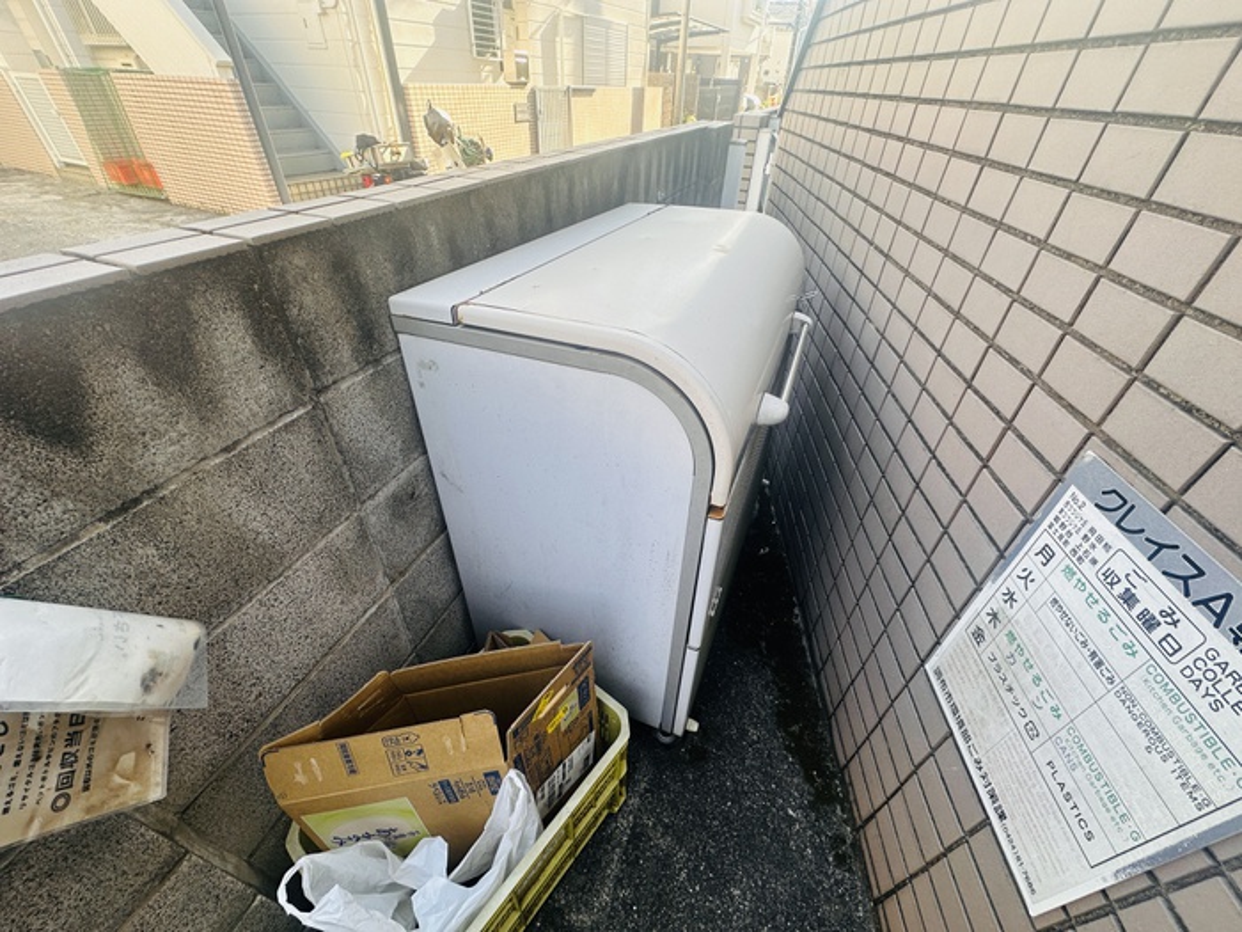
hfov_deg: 102.1
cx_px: 621
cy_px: 466
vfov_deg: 85.7
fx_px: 502
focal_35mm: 14
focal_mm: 2.22
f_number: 2.2
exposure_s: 1/127
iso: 40
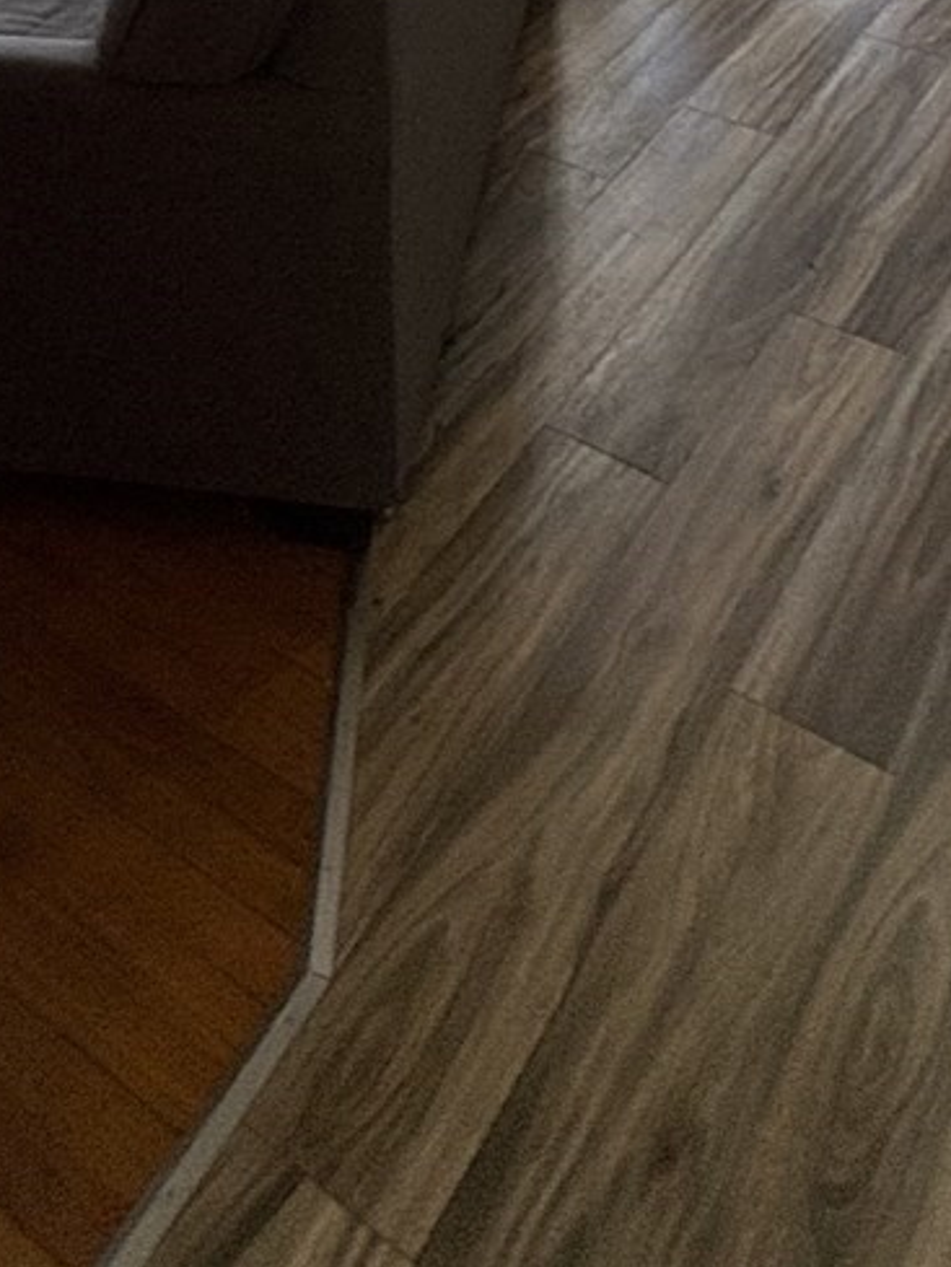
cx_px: 503
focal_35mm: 44
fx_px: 1611
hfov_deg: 32.9
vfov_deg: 27.9
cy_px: -656
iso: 320
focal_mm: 2.22
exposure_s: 1/60
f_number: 2.2
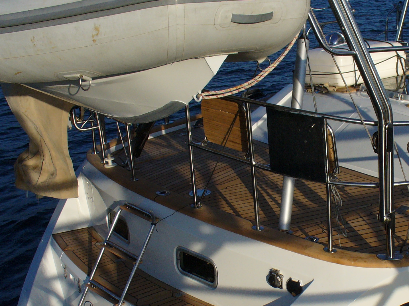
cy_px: 225
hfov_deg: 28.9
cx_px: 316
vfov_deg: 22.1
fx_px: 780
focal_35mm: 66
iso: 80
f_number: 5.6
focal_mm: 6.1
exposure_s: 1/500
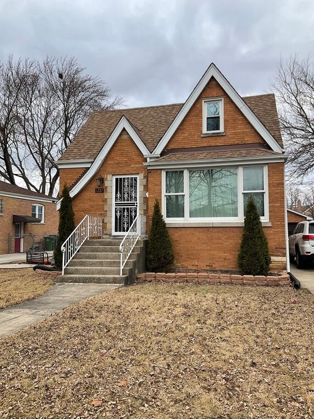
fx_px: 351
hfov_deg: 48.2
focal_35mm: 29
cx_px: 157
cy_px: 210
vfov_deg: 61.7
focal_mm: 3
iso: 25
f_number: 1.8
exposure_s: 1/1076
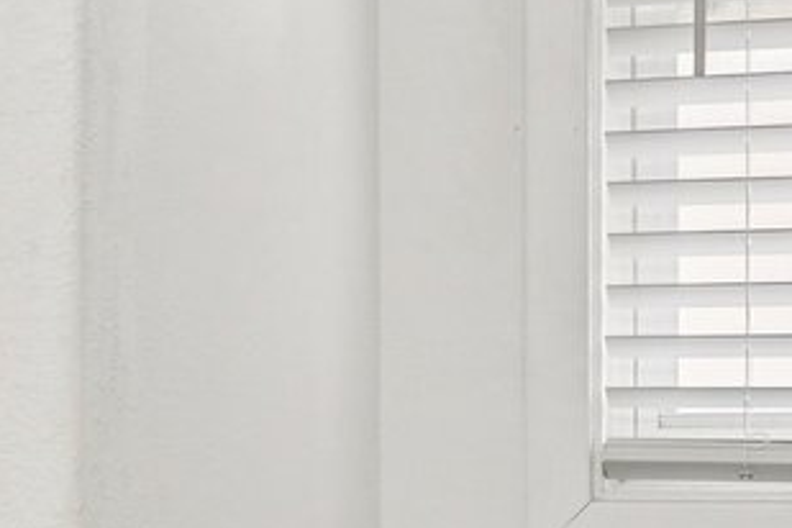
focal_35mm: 106
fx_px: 2332
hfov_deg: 18.5
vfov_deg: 12.9
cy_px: 404
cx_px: -108
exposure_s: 1/30
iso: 400
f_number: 8
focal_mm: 16
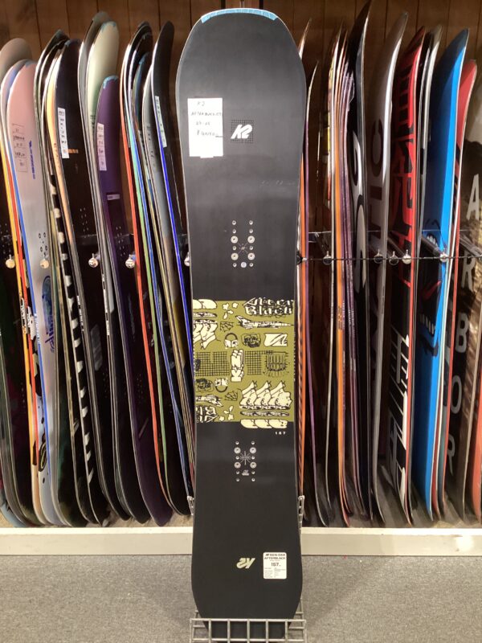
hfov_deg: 45.4
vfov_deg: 58.4
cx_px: 241
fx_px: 576
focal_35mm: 31
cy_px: 322
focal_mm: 3.3
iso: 320
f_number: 2.4
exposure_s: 1/30
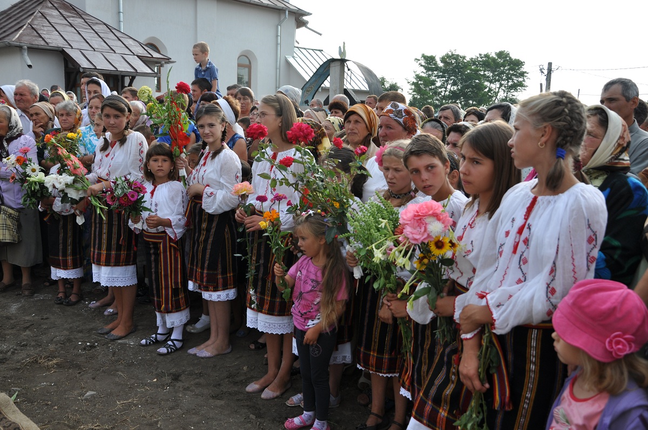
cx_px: 324
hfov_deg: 57.3
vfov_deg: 39.9
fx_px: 593
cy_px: 215
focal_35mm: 33
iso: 200
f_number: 5.6
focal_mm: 22
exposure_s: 1/500
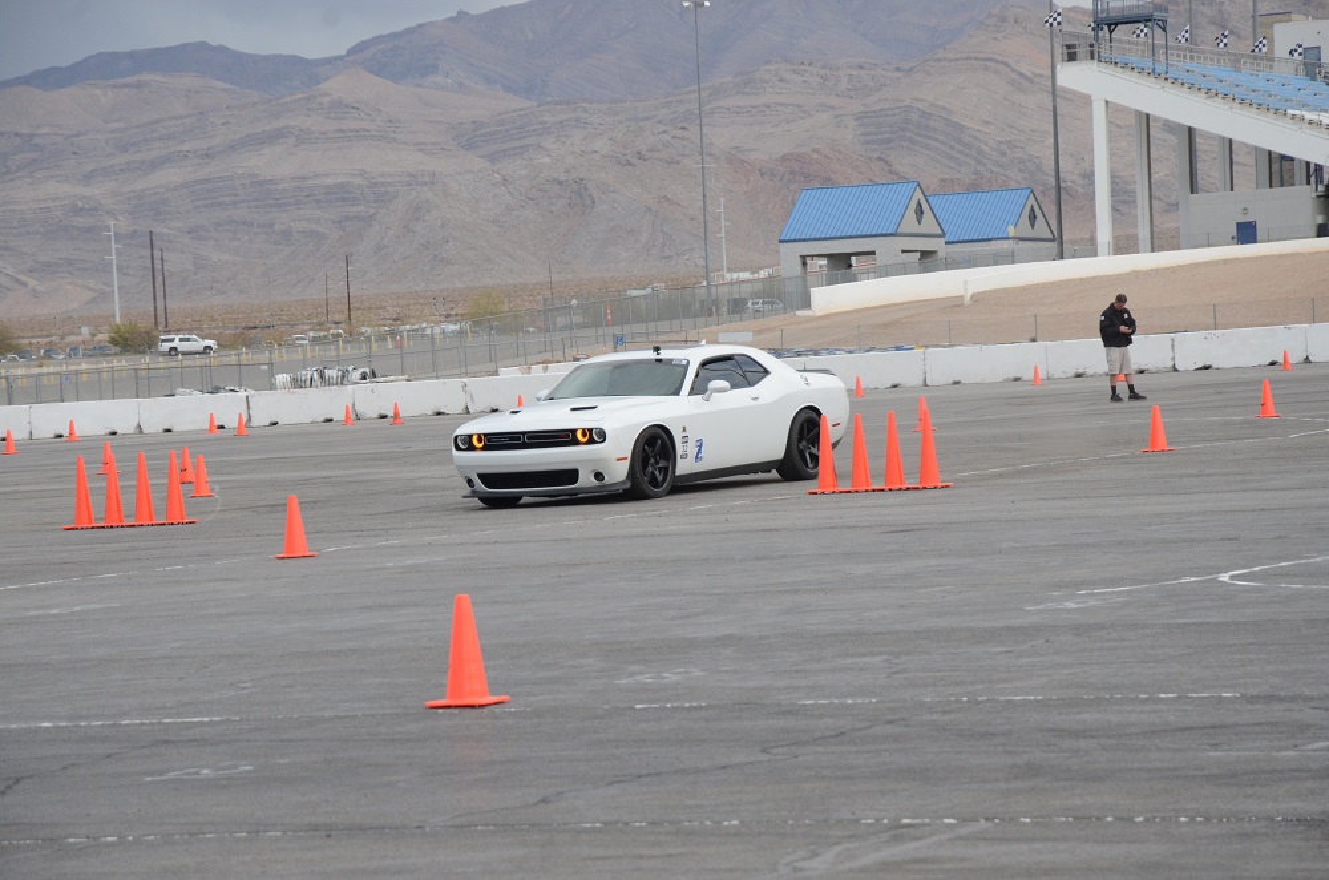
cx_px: 664
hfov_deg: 13.1
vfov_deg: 8.7
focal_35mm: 158
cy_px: 440
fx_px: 5801
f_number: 9
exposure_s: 1/1250
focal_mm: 105
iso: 1000
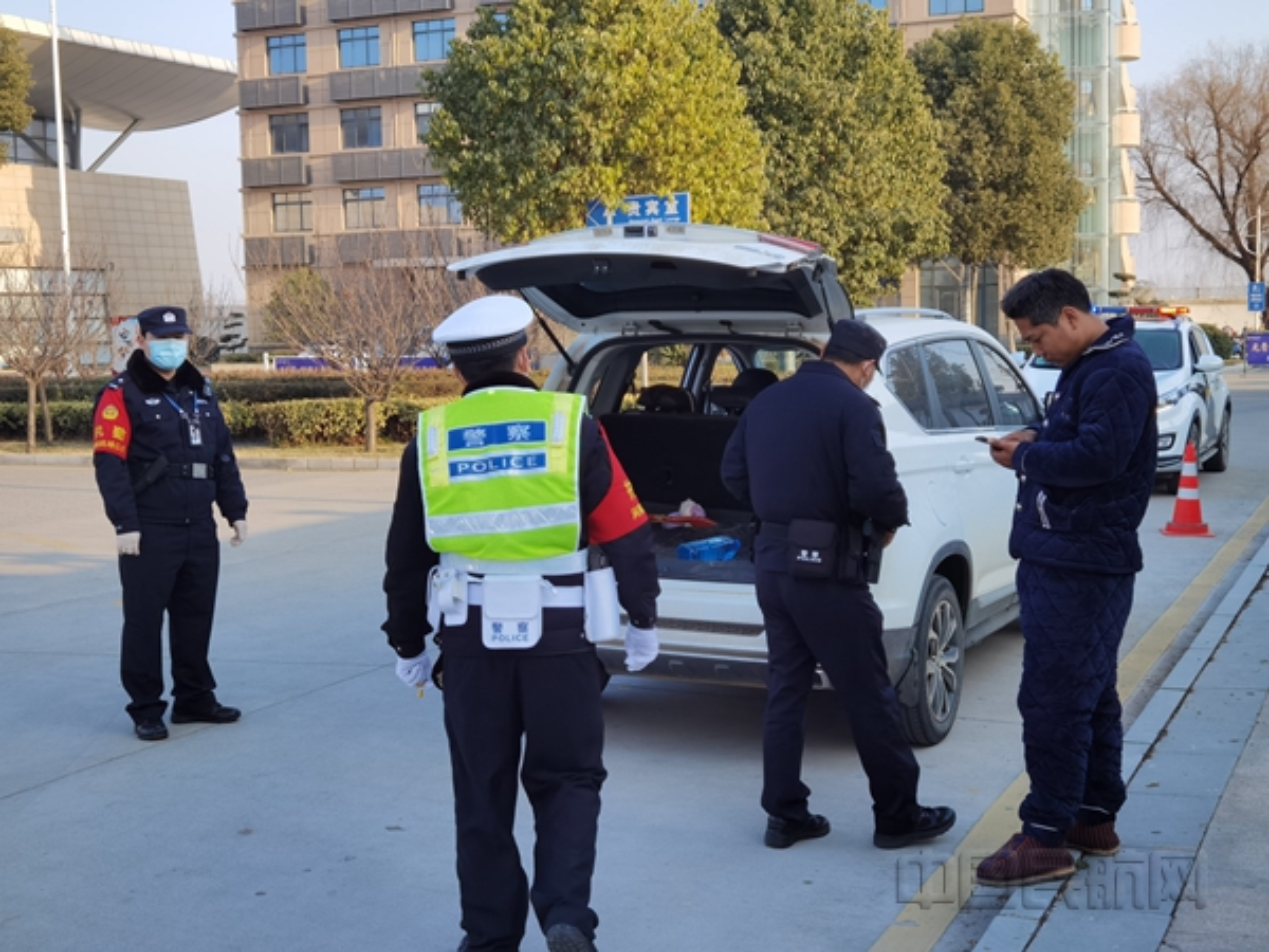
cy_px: 476
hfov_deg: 39.7
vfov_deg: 30.3
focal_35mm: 48
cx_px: 634
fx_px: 1760
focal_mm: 6.71
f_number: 1.9
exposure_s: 1/1064
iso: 50
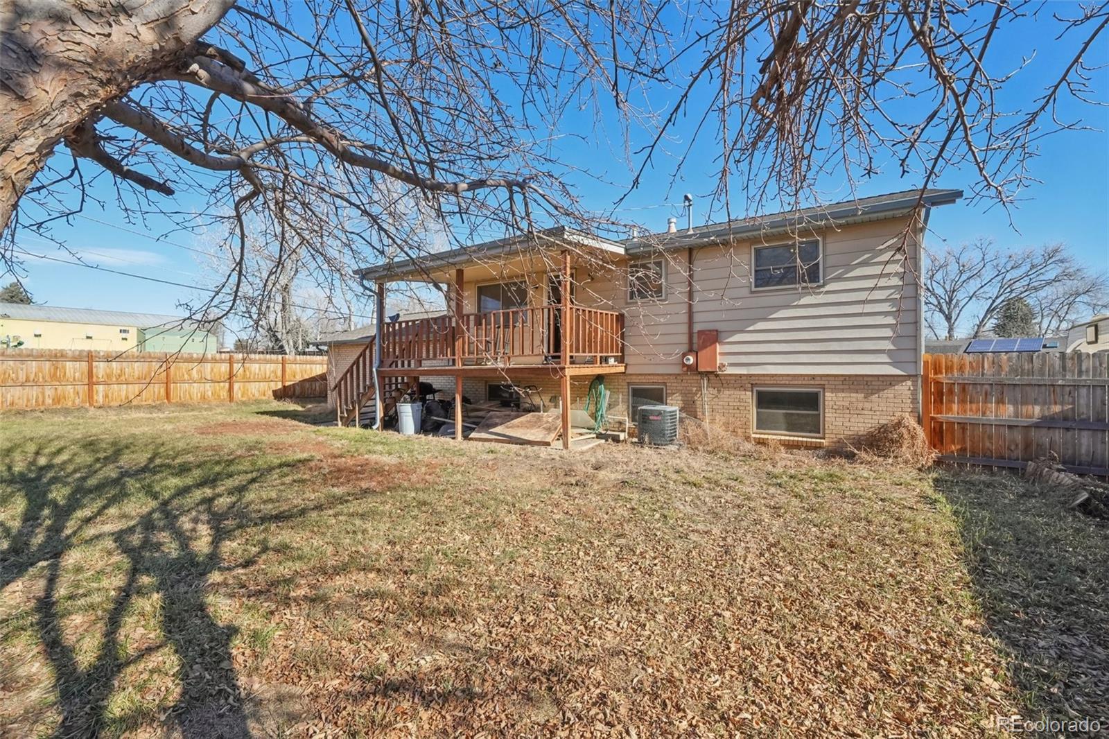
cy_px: 370
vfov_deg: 77.3
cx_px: 554
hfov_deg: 100.4
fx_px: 462
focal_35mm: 15
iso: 800
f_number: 8
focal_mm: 10
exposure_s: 1/640
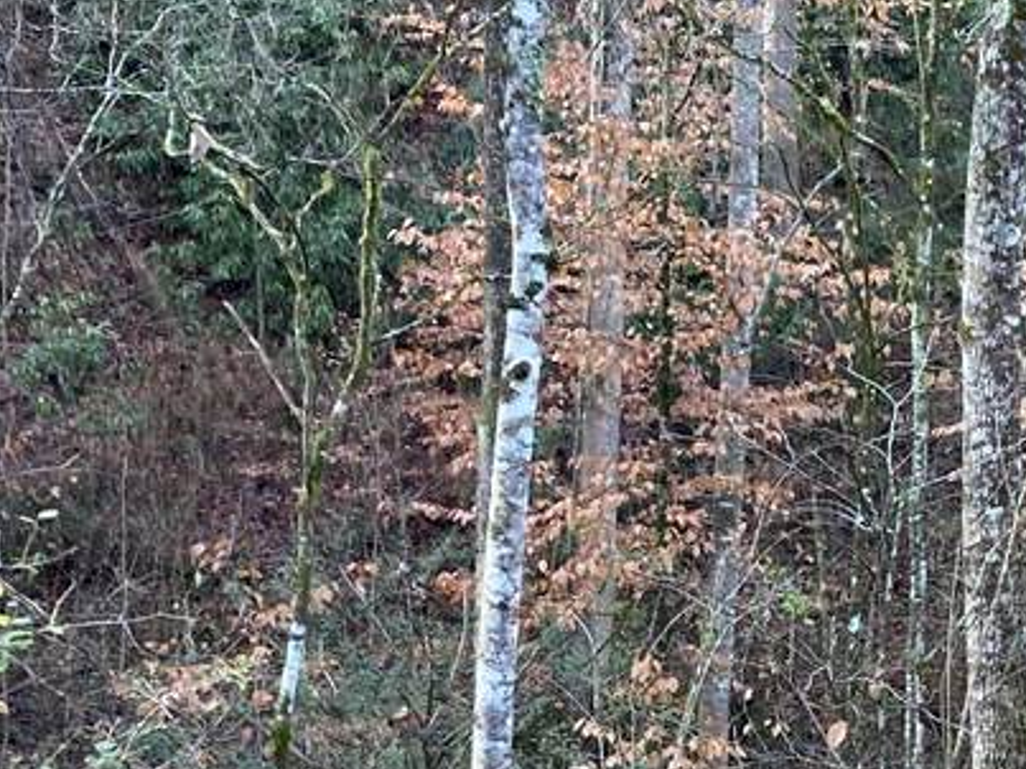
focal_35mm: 89
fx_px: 2637
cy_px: 713
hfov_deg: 21.5
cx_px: 932
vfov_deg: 16.3
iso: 50
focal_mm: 3.99
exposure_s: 1/121
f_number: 1.8
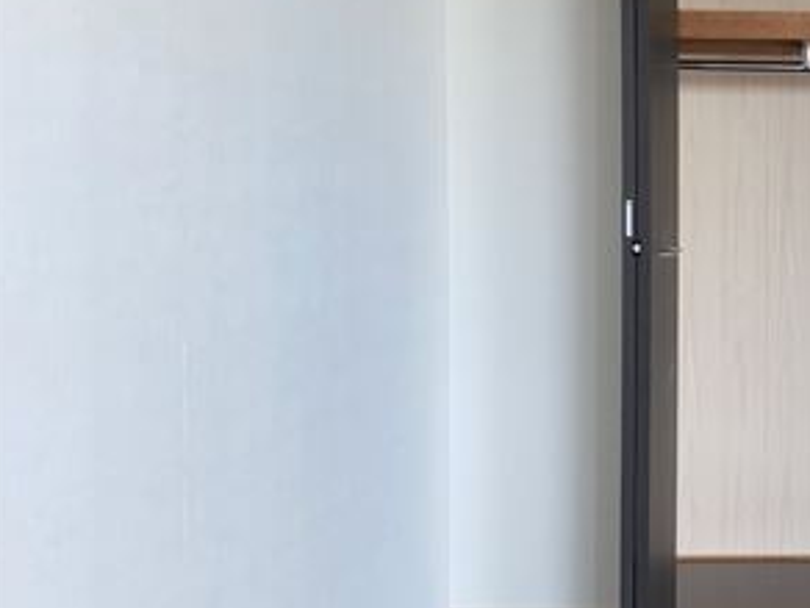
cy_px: 230
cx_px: 871
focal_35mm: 57
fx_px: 1334
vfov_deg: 25.6
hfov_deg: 30.5
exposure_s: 1/121
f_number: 1.8
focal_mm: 4.25
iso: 40
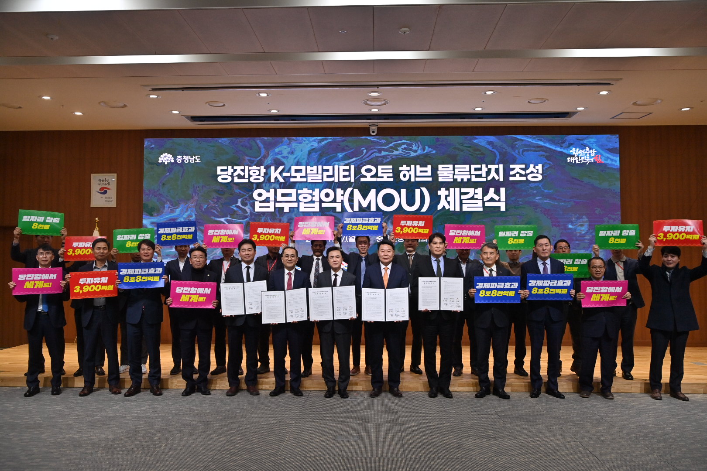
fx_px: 628
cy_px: 236
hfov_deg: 58.7
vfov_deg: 41.1
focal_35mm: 32
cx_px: 354
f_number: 5.6
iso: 800
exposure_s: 1/250
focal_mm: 32
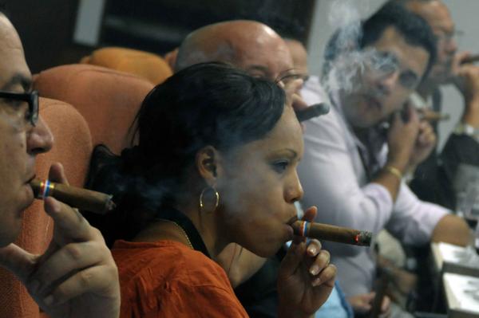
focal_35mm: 105
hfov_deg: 19.5
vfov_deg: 13.0
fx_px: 1396
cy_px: 159
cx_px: 240
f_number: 5
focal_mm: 70
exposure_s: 1/40
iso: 1600
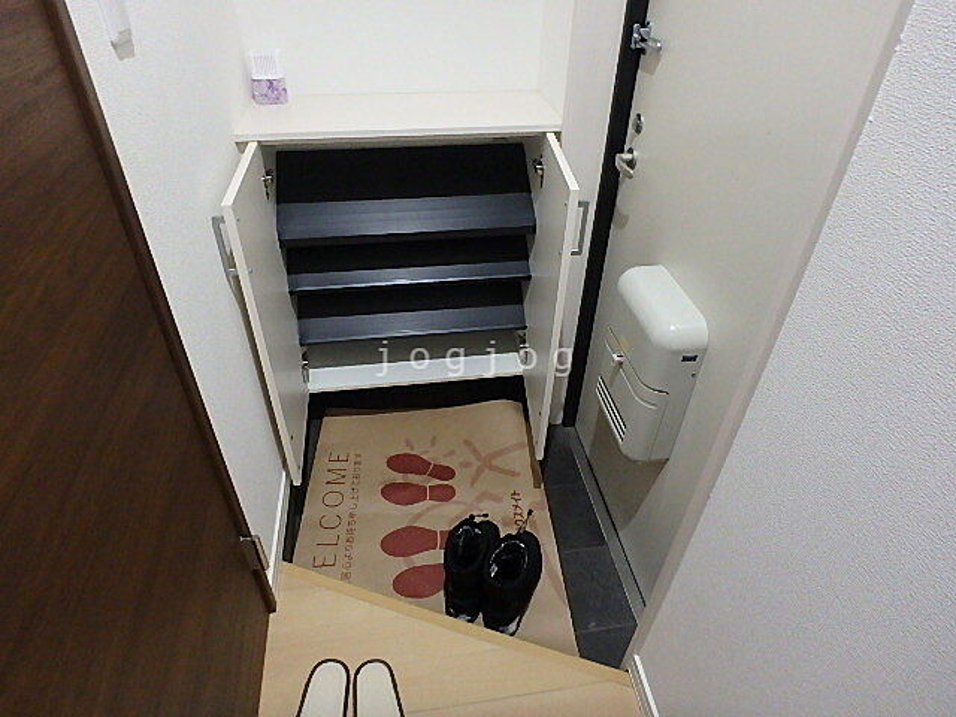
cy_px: 358
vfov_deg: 63.4
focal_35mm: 21
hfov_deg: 79.0
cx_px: 478
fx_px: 580
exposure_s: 1/20
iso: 800
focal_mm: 3.7
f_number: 3.5
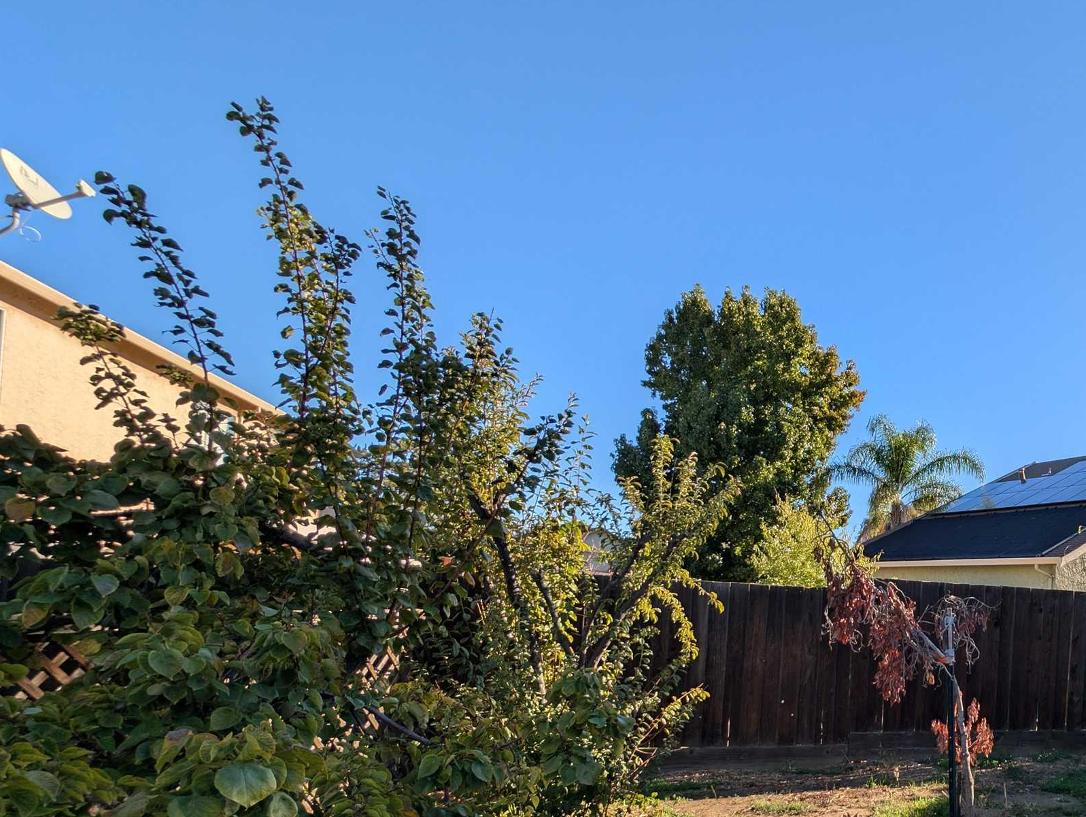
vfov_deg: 56.4
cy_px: 600
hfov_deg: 65.2
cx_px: 912
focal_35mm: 23
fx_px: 722
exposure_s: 1/1422
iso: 39
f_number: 1.95
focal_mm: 2.23
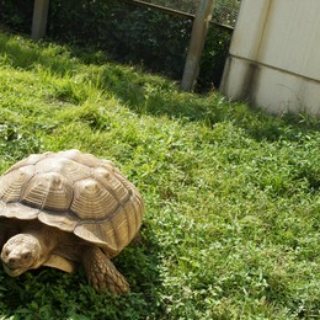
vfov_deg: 36.1
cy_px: 159
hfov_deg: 36.0
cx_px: 170
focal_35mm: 47
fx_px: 492
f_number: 8
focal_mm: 24
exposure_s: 1/200
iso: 200
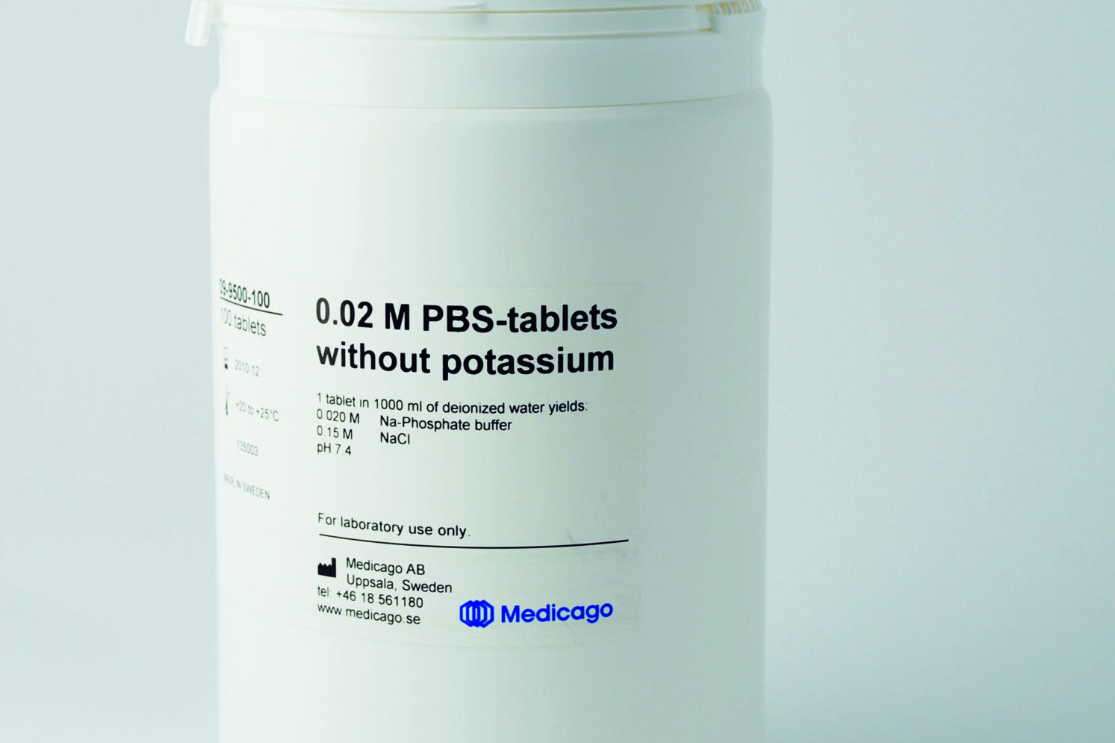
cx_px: 443
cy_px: 333
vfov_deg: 13.3
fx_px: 3190
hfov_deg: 19.8
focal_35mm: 103
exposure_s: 1/20
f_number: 8
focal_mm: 40
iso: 100
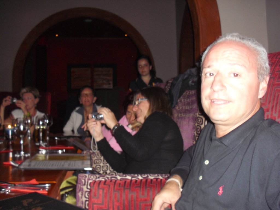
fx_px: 307
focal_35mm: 38
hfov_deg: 49.0
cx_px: 140
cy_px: 105
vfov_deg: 37.7
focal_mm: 6.2
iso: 200
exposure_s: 1/60
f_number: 2.8
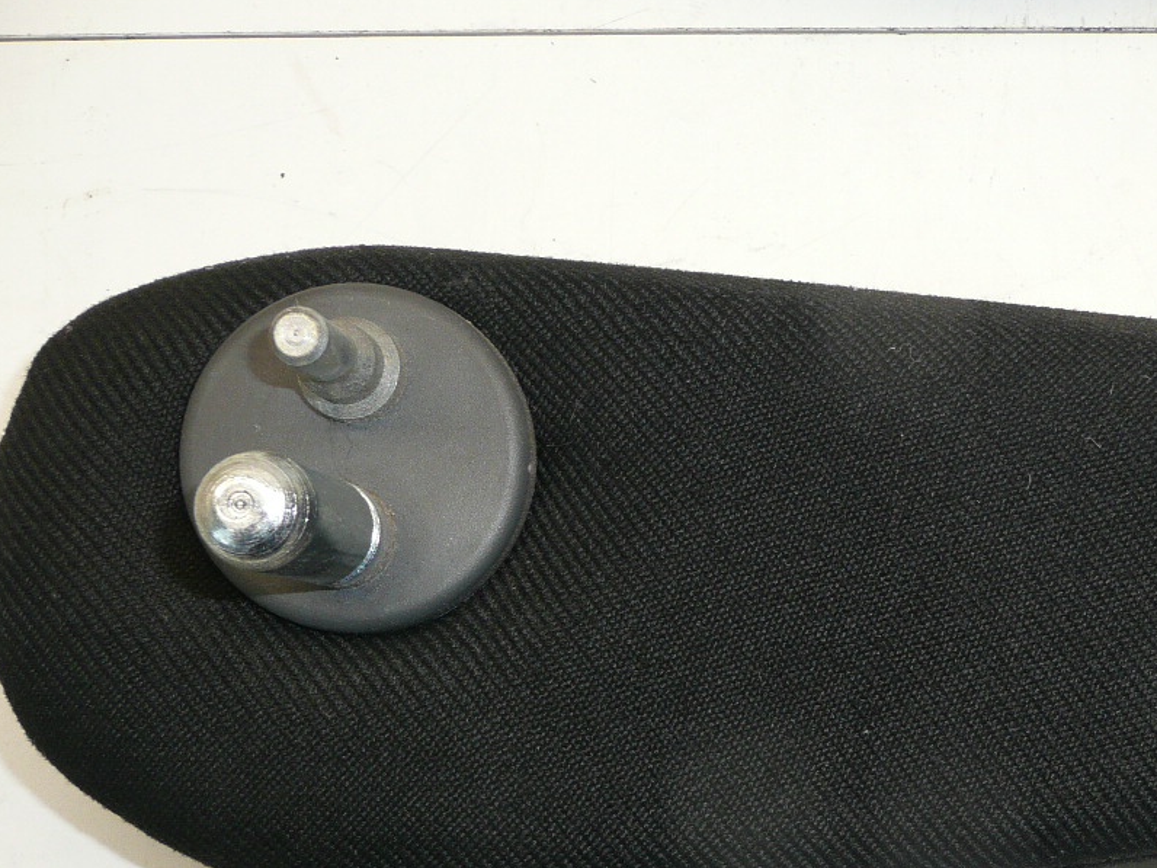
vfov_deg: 31.8
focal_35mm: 45
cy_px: 618
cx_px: 874
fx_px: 1504
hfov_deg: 40.8
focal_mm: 4.6
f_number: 3.3
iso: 100
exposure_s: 1/50
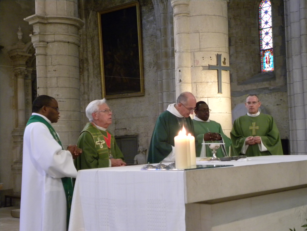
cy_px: 116
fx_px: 514
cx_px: 154
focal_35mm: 58
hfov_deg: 33.2
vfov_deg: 25.2
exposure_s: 1/10.8
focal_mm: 10.3
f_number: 3.5
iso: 400
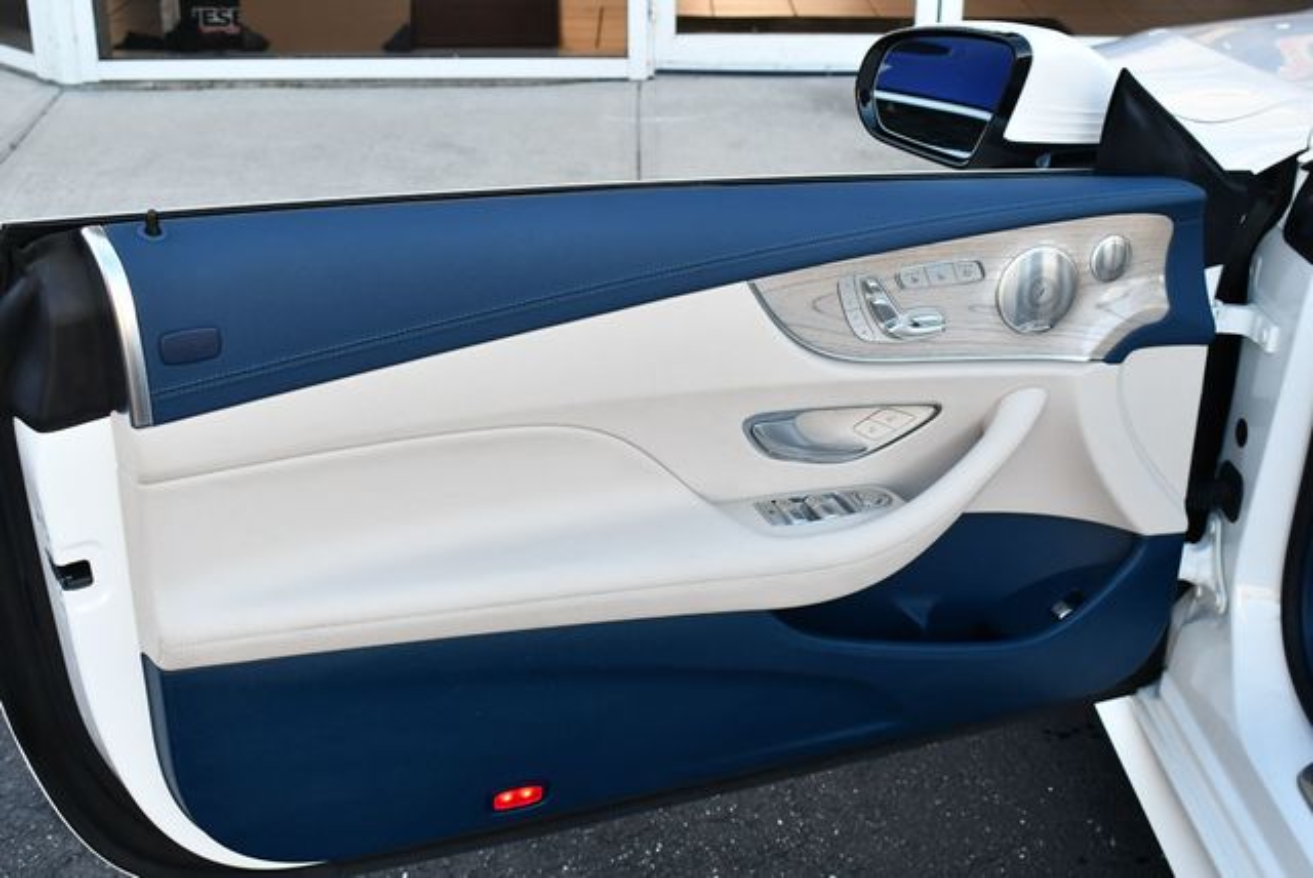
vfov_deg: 28.1
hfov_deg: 41.1
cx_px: 656
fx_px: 1752
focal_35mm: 48
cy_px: 439
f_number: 5
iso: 400
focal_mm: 24
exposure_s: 1/250
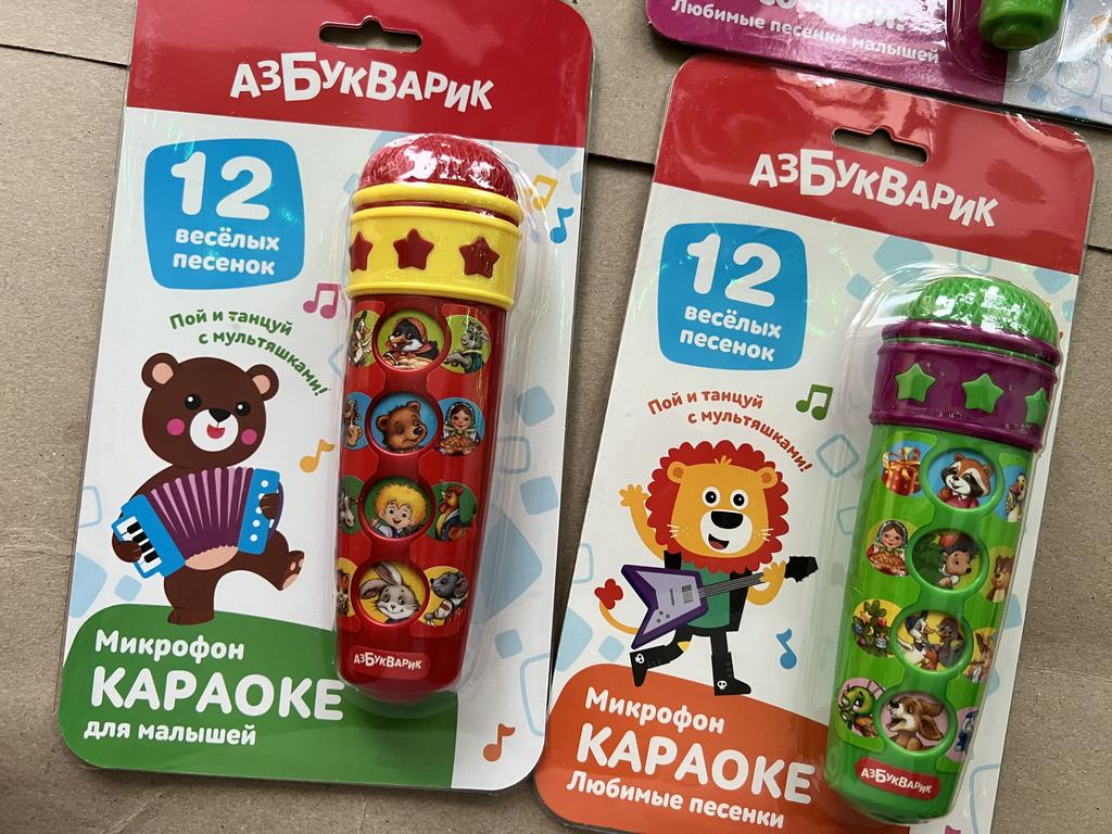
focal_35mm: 26
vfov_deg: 53.1
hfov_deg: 67.3
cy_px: 417
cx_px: 556
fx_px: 835
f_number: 1.5
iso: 160
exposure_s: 1/59
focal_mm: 5.7
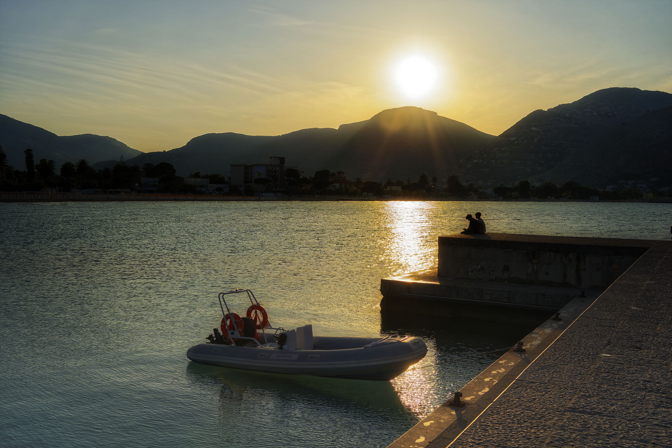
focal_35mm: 35
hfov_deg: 54.4
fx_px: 653
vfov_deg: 37.9
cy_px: 224
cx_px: 336
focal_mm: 35
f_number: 8
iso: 100
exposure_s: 1/640
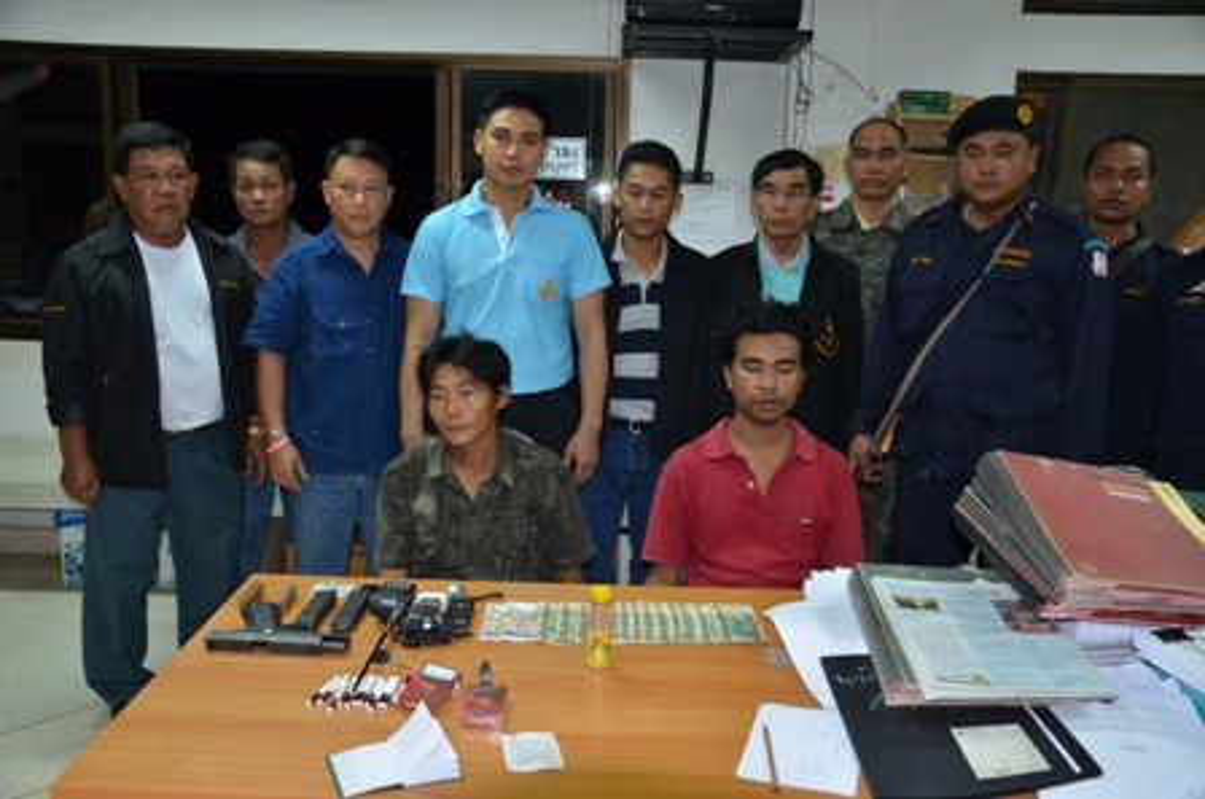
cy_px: 400
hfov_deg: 57.3
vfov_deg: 39.8
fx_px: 1103
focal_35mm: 33
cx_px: 602
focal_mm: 22
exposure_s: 1/60
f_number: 3.8
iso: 800
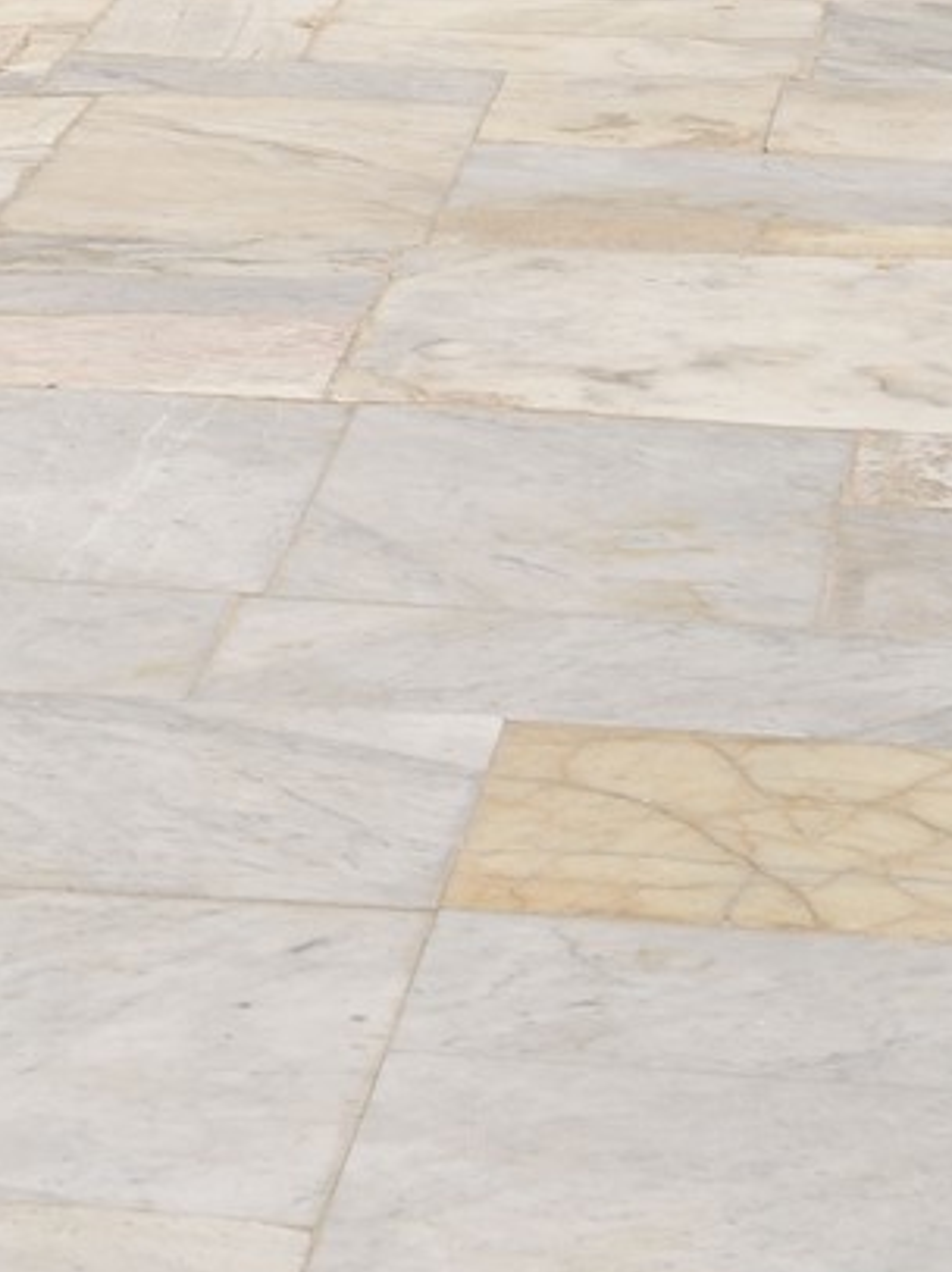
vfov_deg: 9.5
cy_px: -1156
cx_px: 0
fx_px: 7231
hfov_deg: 7.5
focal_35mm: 197
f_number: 14
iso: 200
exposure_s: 1/160
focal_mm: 52
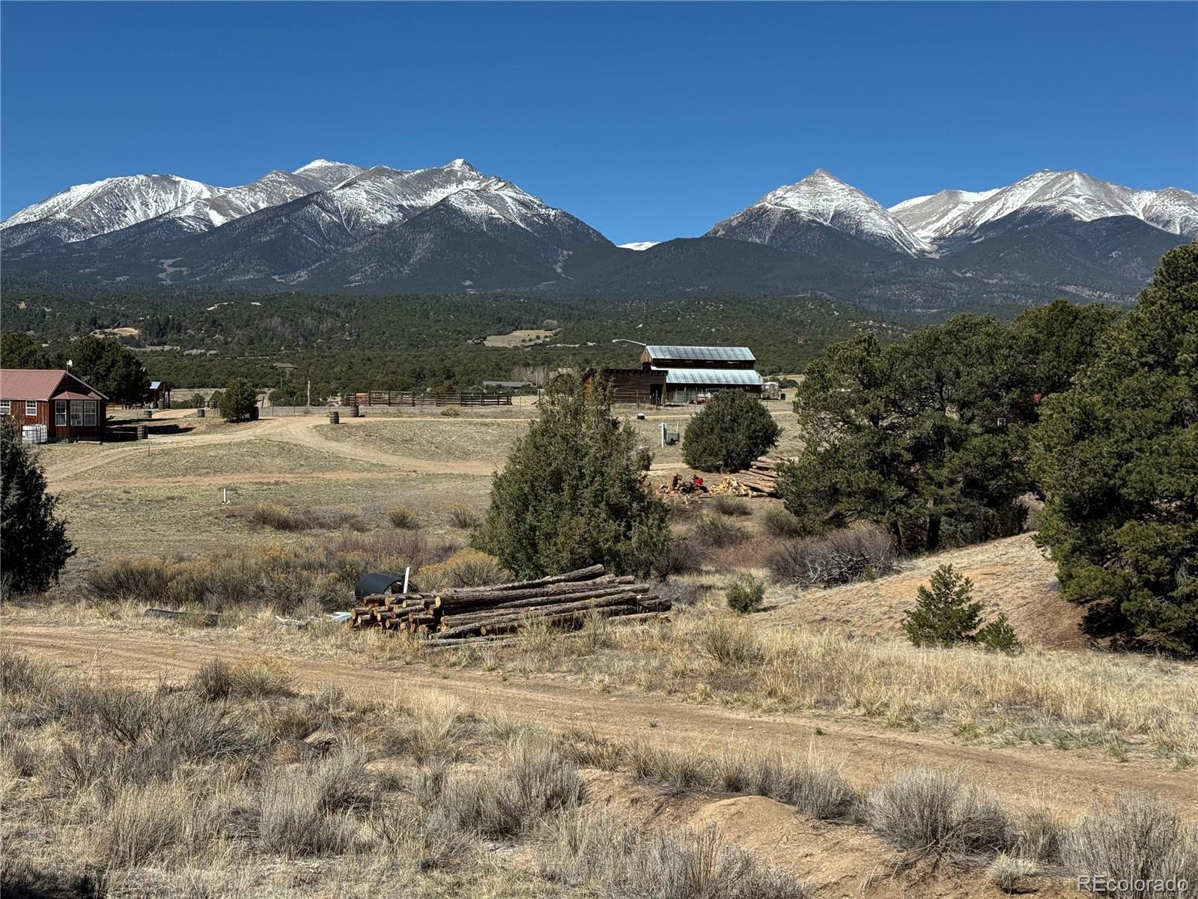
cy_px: 450
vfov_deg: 30.3
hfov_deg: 39.7
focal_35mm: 48
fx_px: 1661
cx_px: 599
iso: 64
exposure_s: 1/5376
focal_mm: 6.76
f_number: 1.78
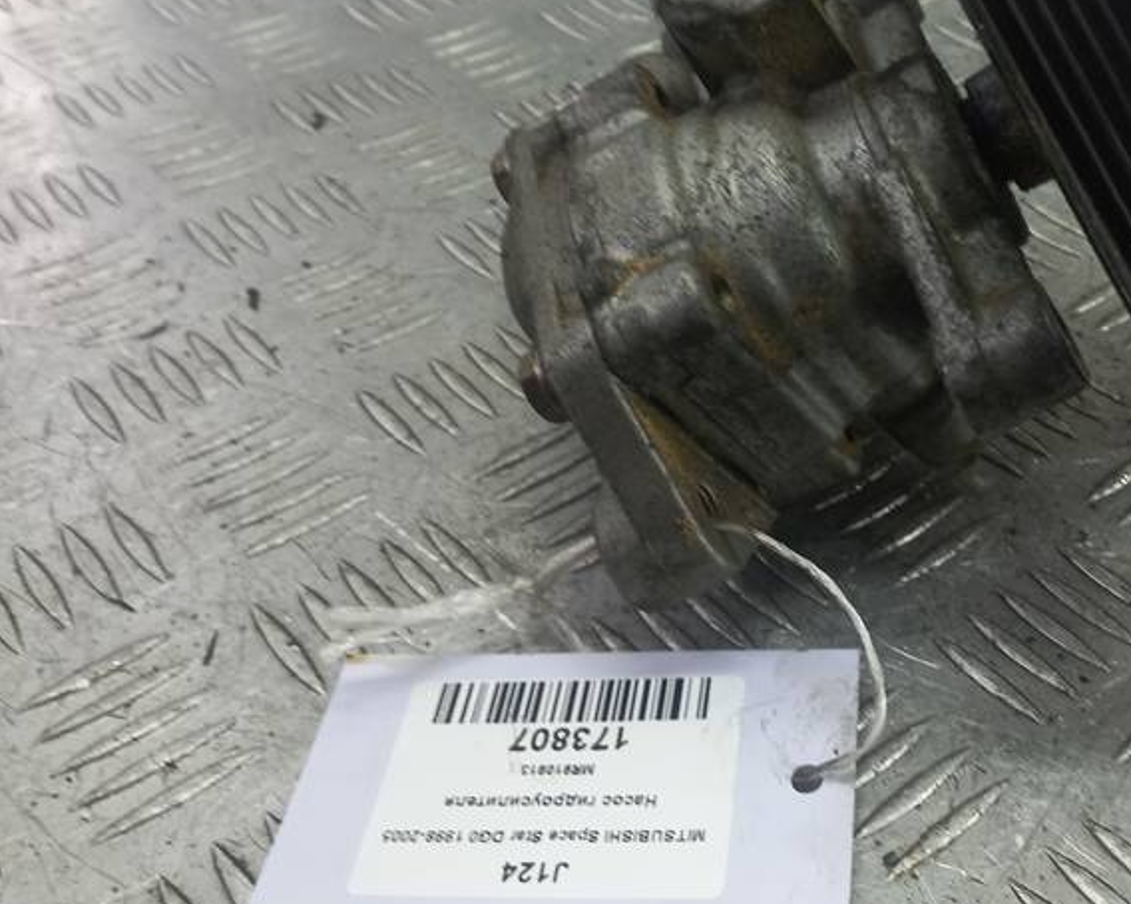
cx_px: 856
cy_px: 263
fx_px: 1472
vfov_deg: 33.7
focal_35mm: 44
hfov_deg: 40.8
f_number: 1.8
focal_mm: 4.6
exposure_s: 1/50
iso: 64
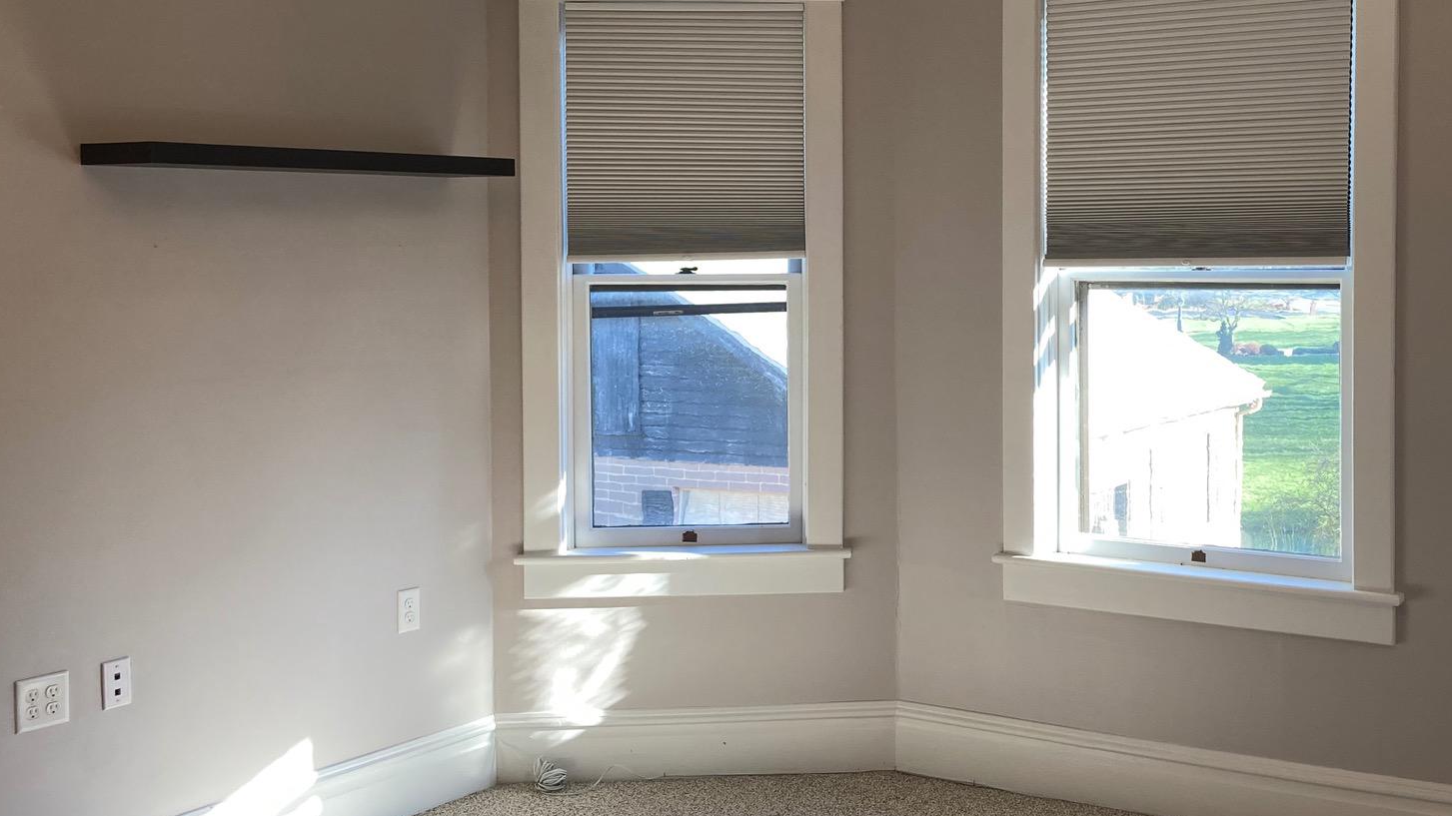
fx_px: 1655
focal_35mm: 43
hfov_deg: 46.5
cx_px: 982
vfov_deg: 27.7
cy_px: 336
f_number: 1.8
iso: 25
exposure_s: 1/120
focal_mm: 3.99
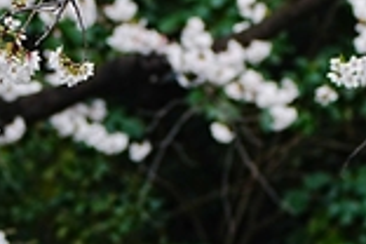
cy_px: -219
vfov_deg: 2.1
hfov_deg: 3.2
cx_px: -7
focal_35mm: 641
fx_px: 6516
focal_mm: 125
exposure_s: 1/160
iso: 200
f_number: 5
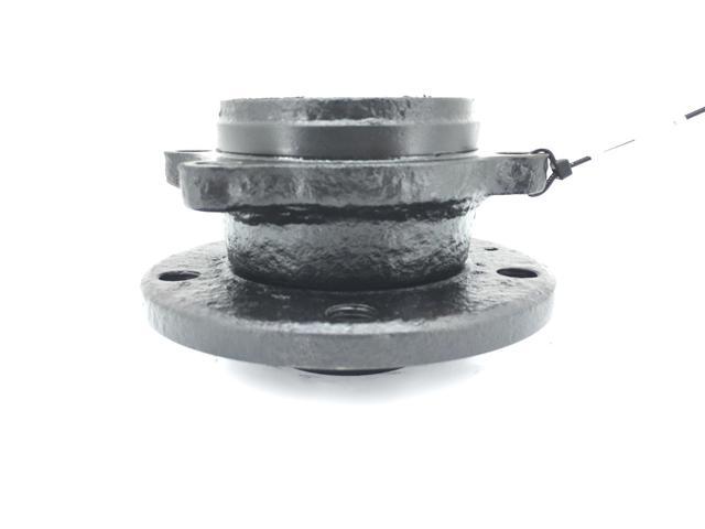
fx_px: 591
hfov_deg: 61.7
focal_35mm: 29
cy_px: 264
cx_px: 352
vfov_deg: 48.2
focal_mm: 4.15
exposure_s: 1/100
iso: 25
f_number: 2.2
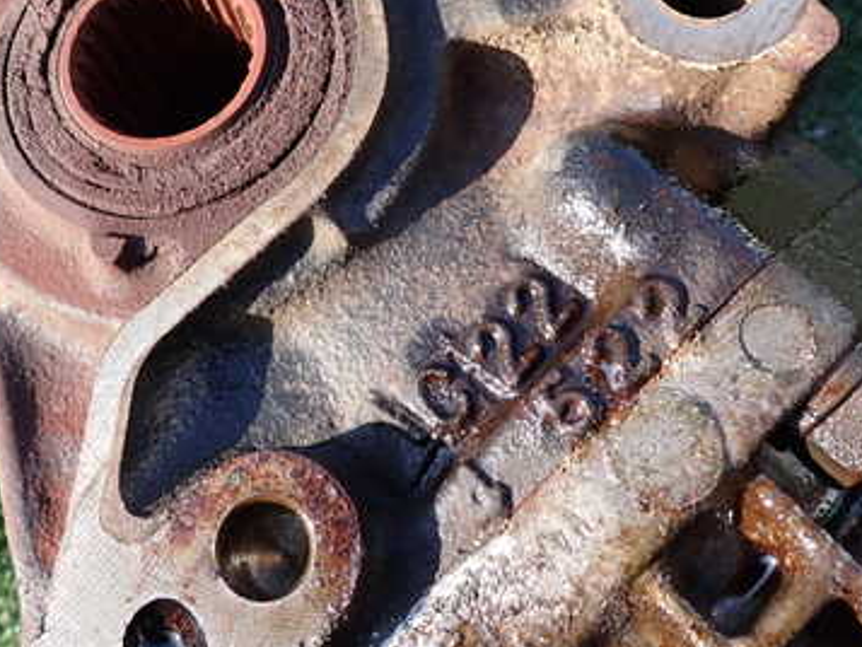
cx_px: 302
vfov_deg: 33.8
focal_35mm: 42
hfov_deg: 44.3
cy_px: 171
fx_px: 1046
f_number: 2.8
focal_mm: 4.5
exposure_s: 1/320
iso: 100
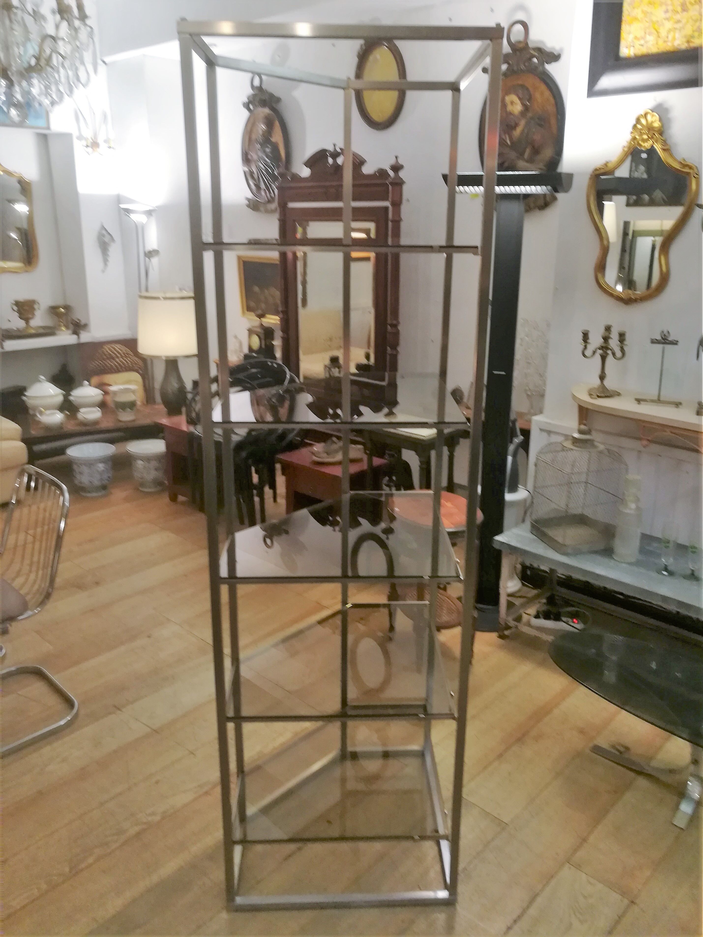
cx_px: 352
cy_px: 468
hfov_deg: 53.1
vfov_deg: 67.3
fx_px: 704
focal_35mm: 26
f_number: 2.2
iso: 160
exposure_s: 1/33.3
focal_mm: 3.83
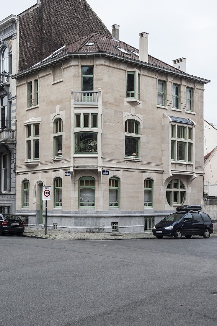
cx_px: 108
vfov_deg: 39.6
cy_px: 163
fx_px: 453
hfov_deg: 27.0
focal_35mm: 50
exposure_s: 1/125
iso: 400
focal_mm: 50
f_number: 10
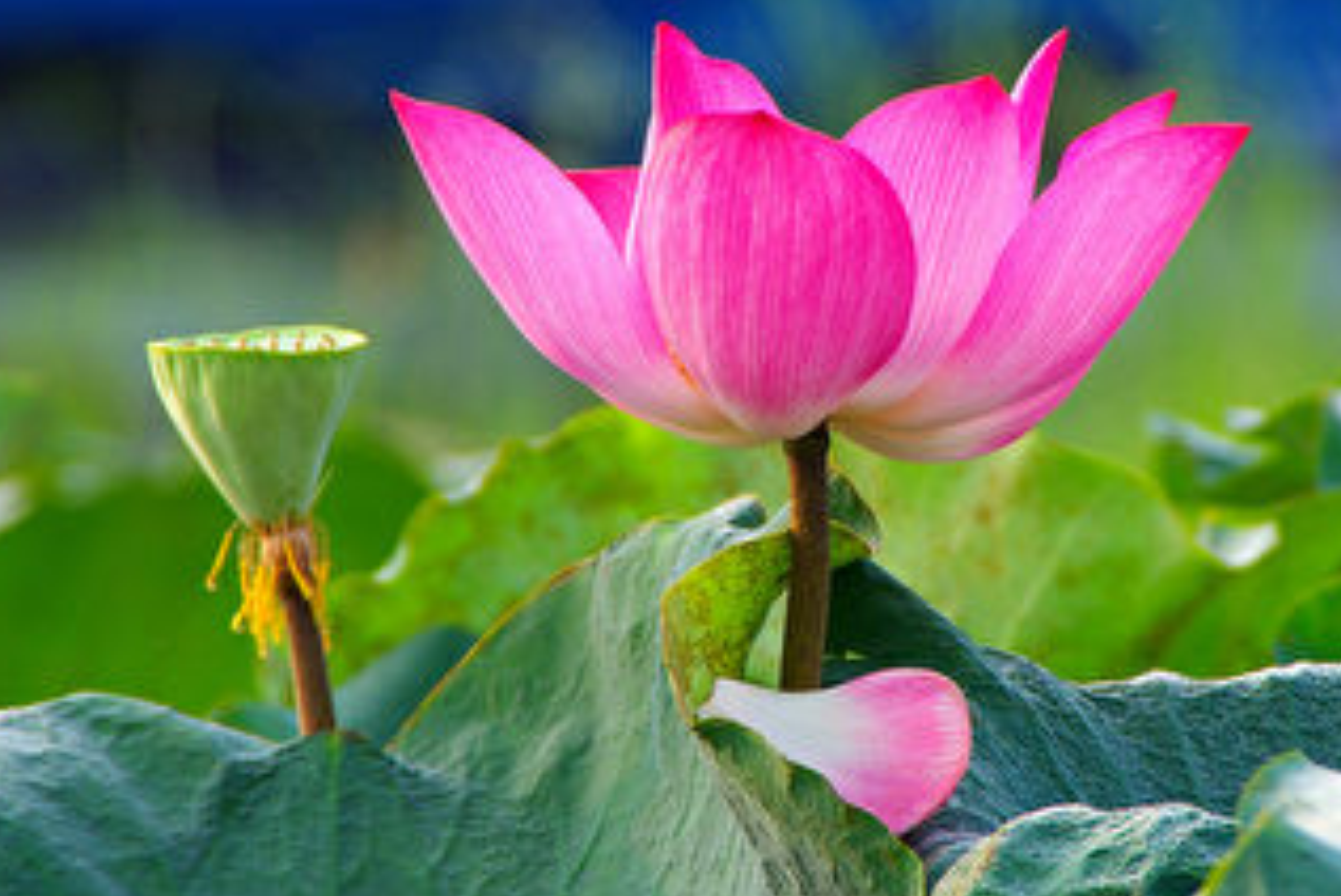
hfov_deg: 2.9
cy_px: 431
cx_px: 871
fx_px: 26434
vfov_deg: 1.9
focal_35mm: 709
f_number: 7.1
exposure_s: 1/50
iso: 100
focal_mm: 250
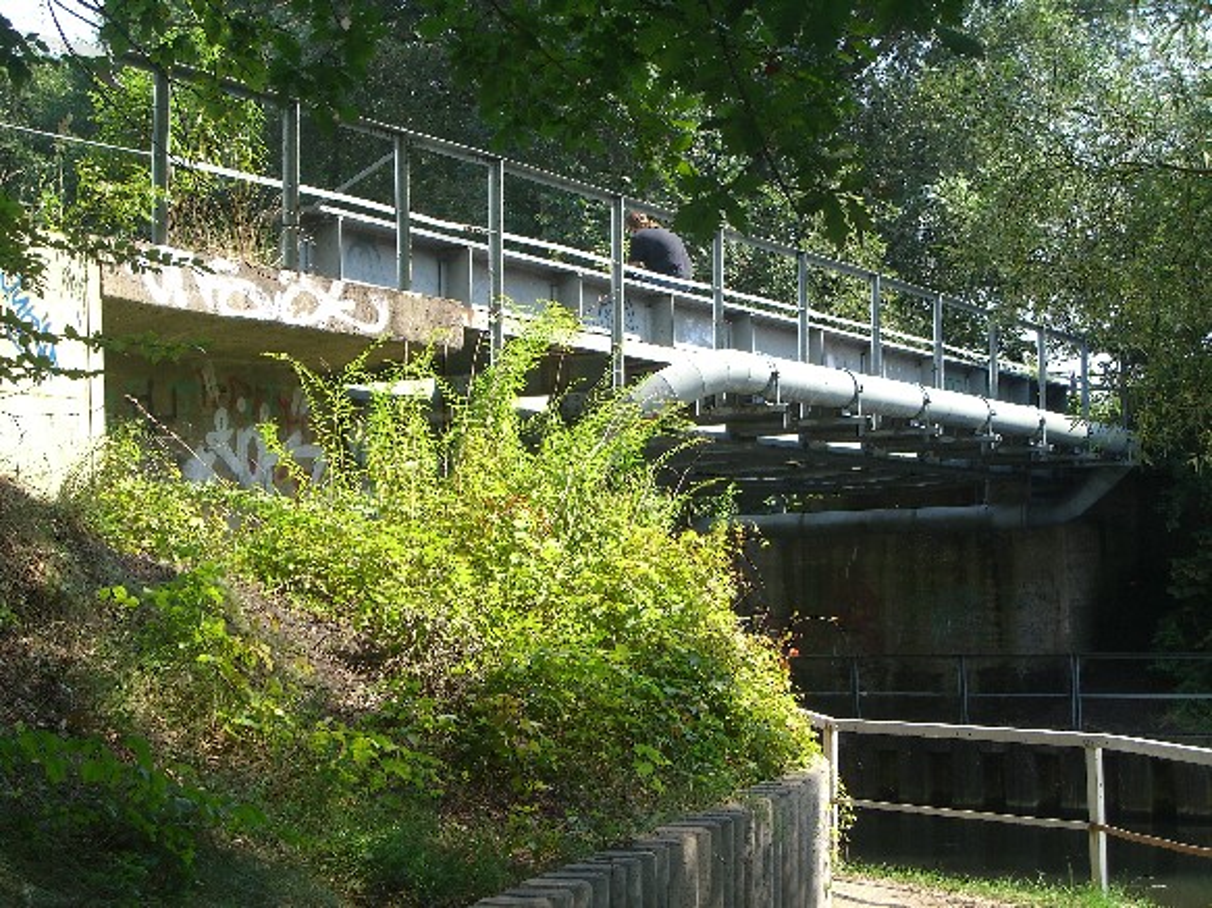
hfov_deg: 28.6
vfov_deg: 21.6
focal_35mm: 68
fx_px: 2380
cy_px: 454
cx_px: 606
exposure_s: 1/200
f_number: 4
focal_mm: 14.2
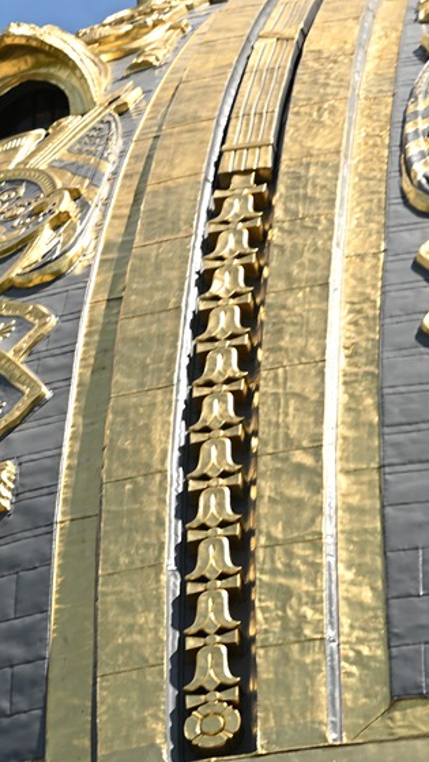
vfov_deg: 3.0
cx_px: -177
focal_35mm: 719
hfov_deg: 1.7
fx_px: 14521
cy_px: 508
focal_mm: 200
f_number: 5
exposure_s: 1/800
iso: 125
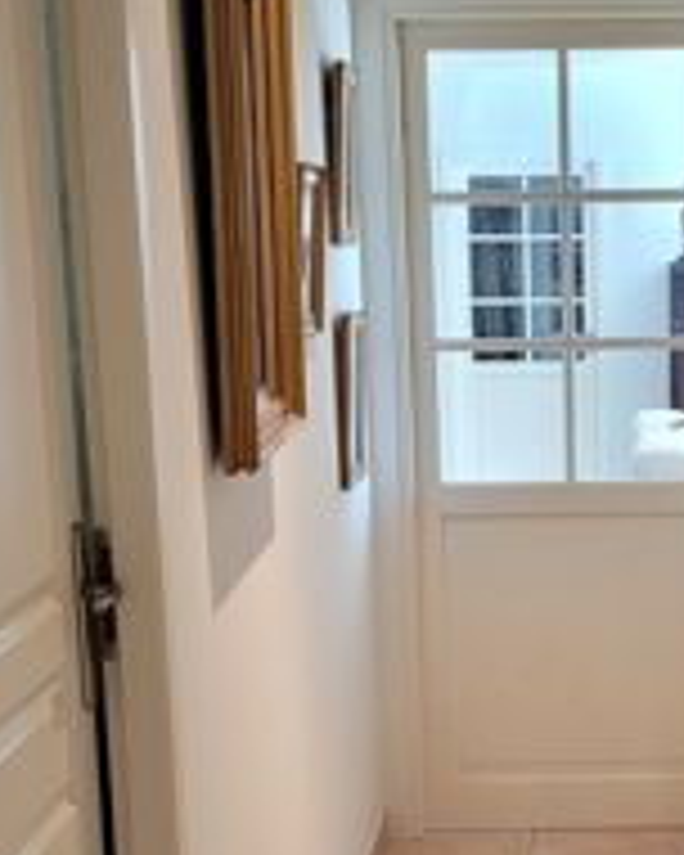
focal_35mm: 71
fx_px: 1797
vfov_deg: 26.5
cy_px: 598
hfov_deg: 21.2
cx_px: 565
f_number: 1.8
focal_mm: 5.4
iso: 320
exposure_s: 1/50
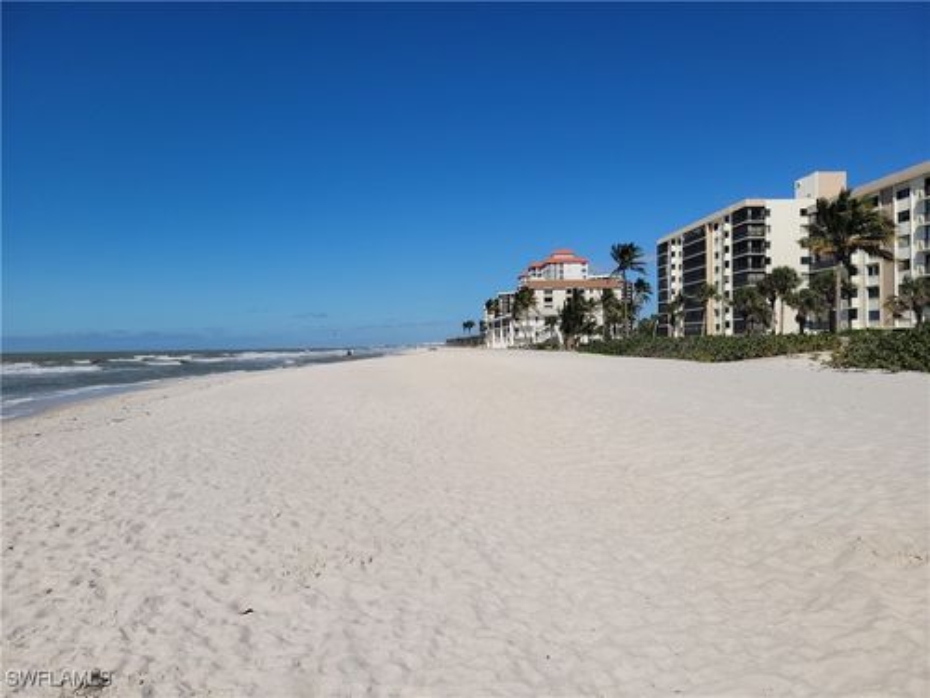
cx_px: 465
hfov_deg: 67.3
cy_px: 349
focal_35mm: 26
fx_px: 699
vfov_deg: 53.1
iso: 40
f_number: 1.8
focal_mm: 5.4
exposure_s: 1/6948
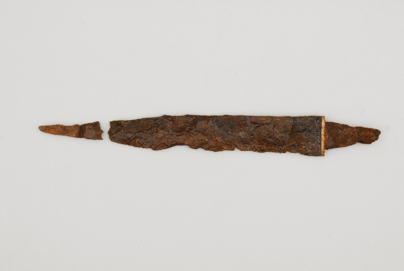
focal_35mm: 90
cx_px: 202
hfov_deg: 22.6
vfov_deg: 15.2
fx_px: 1011
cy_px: 136
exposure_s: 1/1.6
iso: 200
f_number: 22
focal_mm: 60
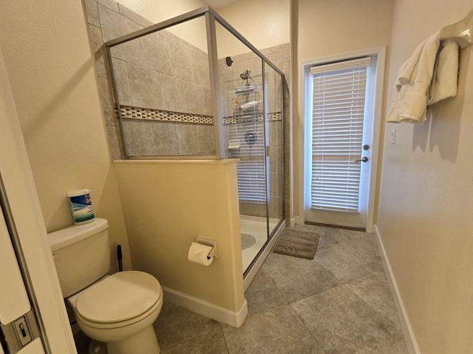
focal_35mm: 14
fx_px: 191
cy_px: 180
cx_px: 247
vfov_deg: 85.6
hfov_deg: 102.1
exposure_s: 1/60
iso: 250
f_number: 2.2
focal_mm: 2.2
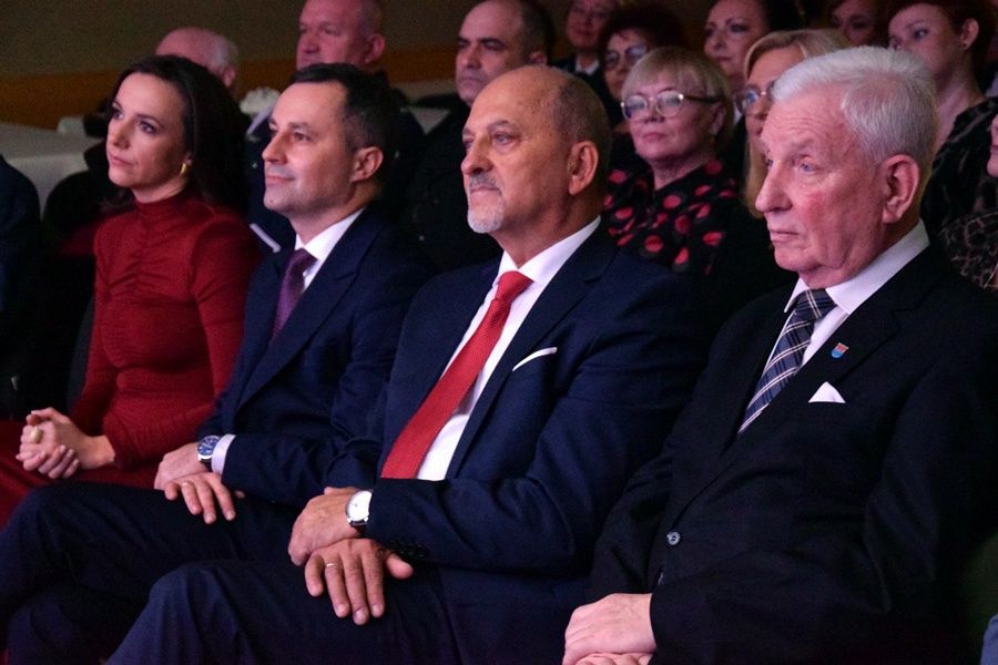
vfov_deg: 14.7
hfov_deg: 21.9
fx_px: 2578
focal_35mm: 93
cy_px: 332
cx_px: 499
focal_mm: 62
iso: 12800
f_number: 5.3
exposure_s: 1/100
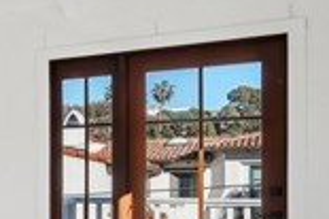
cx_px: -274
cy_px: 189
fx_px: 603
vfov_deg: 20.2
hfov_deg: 20.6
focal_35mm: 66
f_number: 8
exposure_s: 1/200
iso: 400
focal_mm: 16
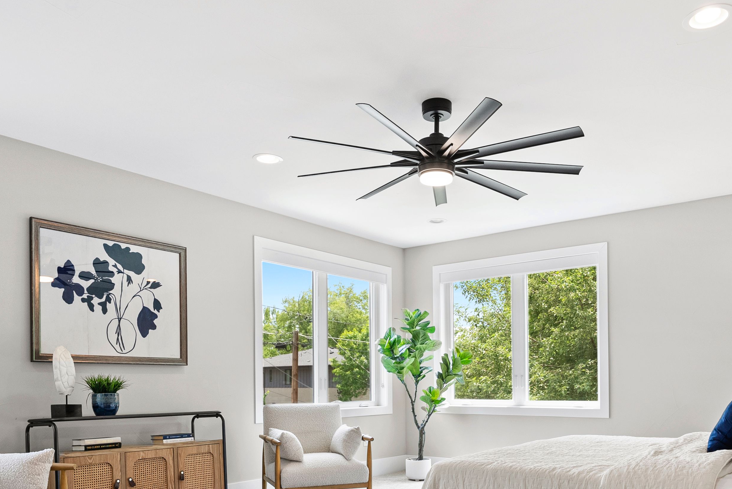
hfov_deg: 60.2
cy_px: 396
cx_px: 400
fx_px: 631
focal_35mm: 31
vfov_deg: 40.5
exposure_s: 1/15
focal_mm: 18
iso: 640
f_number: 8
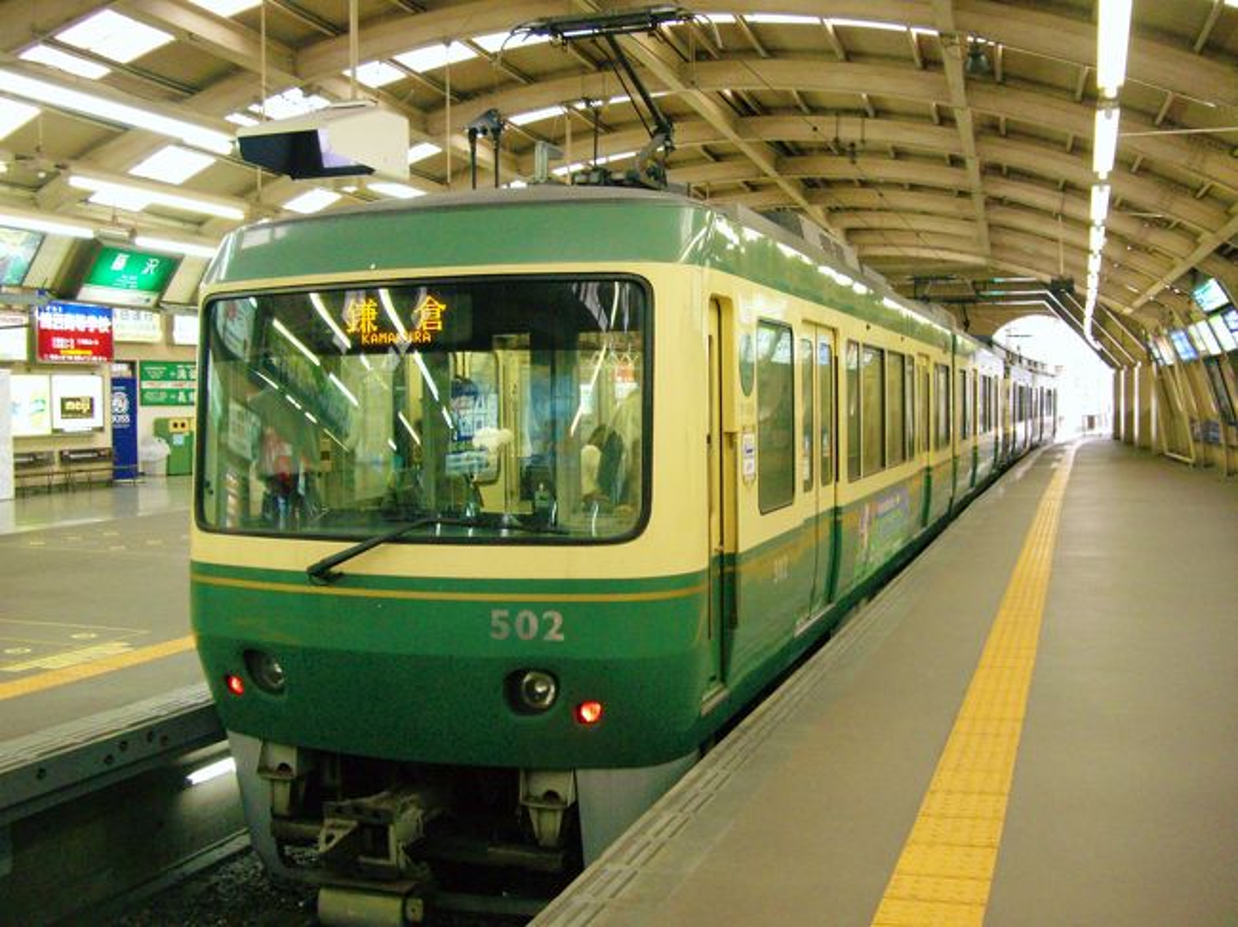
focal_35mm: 38
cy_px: 464
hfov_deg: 49.0
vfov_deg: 37.7
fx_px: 1359
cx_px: 619
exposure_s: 1/100
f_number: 2.8
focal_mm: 7.9
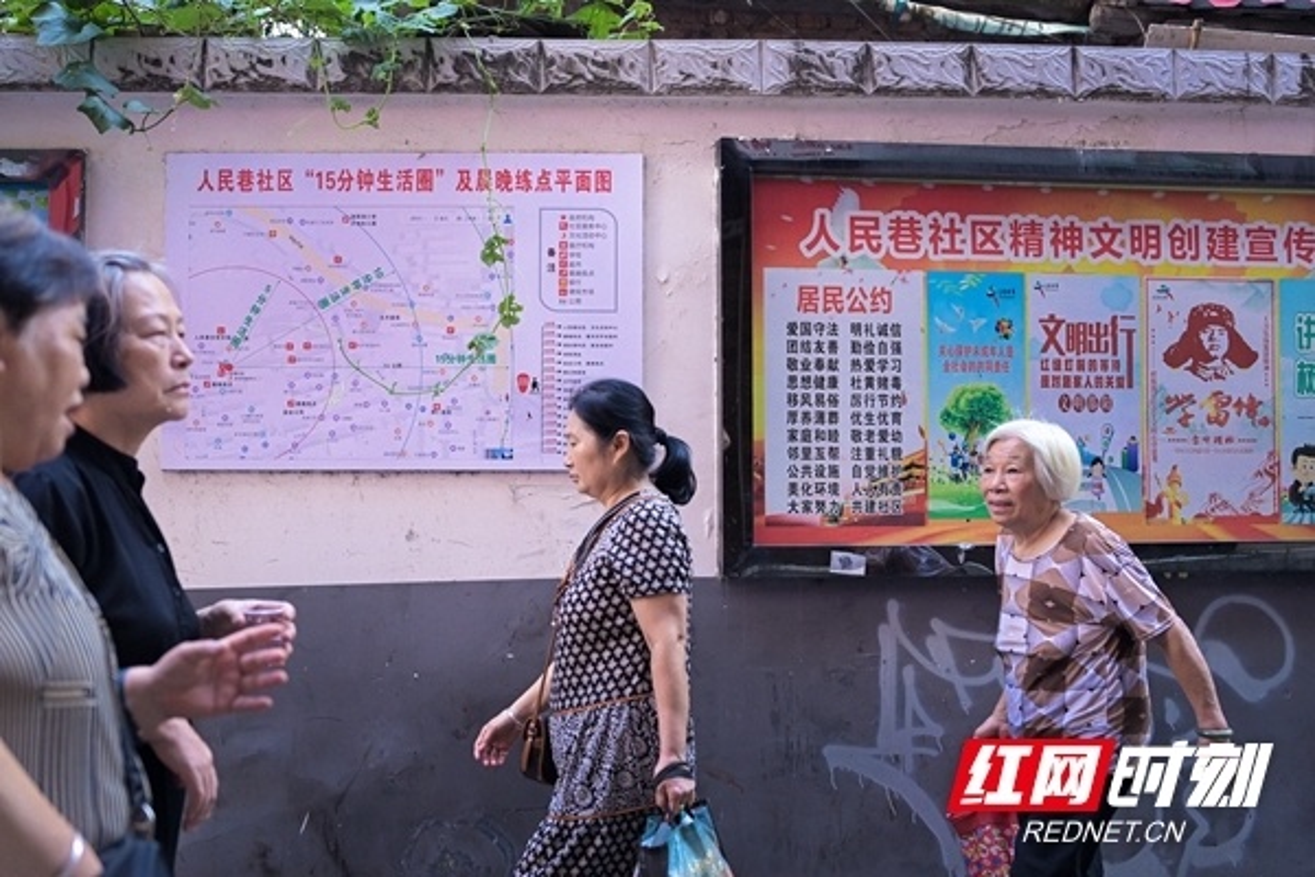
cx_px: 658
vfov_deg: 33.4
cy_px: 438
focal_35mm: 40
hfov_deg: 48.5
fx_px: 1461
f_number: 3.2
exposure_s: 1/1000
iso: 1600
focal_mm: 40
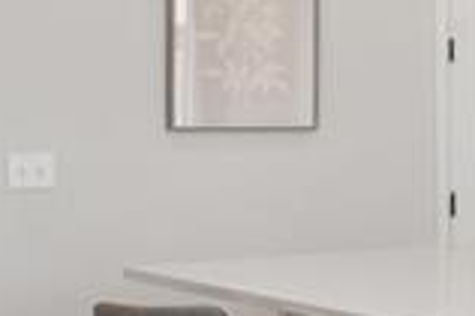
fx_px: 1279
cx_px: 1206
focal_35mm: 97
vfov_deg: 14.1
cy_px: 105
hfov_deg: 13.6
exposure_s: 1/3.33
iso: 100
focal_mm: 15
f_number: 11
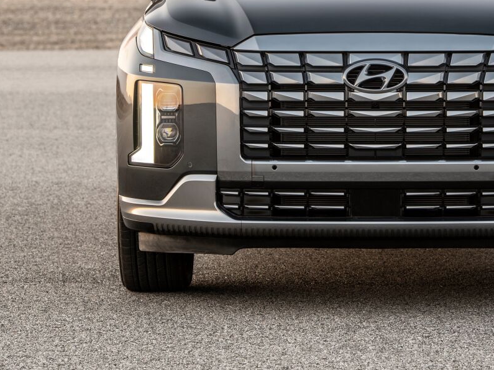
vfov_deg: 6.6
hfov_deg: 8.8
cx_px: 376
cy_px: 14
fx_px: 3196
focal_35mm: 224
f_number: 5
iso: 64
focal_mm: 105
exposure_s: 1/5
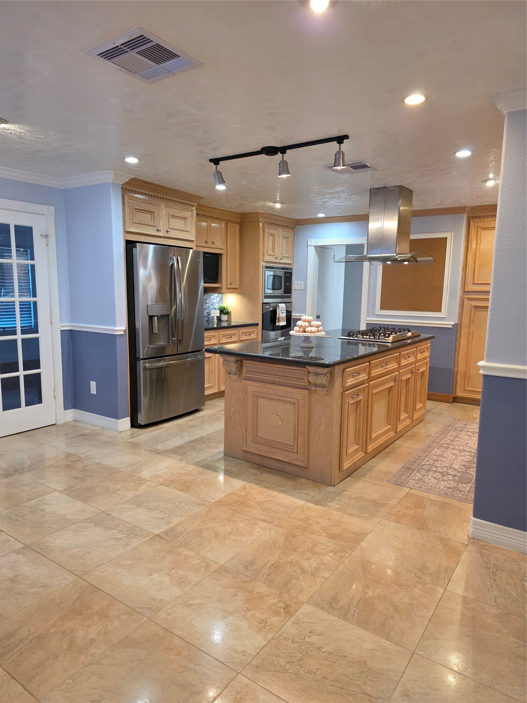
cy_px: 352
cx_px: 264
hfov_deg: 58.9
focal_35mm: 23
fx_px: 467
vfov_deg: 73.9
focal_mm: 6.3
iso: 640
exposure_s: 1/120
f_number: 1.7
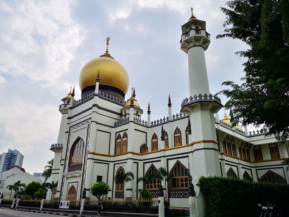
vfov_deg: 51.4
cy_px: 108
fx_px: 225
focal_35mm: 27
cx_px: 144
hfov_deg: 65.3
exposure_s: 1/3378
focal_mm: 3.95
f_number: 1.8
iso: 50
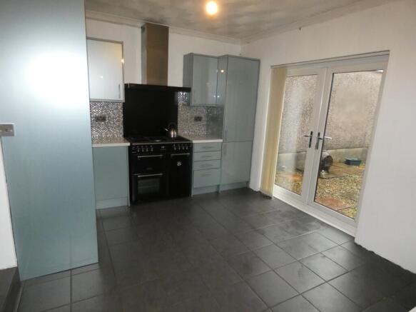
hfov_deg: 81.8
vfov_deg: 66.0
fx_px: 240
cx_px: 208
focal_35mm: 20
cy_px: 156
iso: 800
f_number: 2.8
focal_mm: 3.6
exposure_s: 1/125
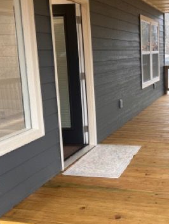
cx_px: 147
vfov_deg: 40.3
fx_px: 306
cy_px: 96
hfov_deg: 29.8
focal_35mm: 47
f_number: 1.5
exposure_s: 1/121
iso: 50
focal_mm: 5.7
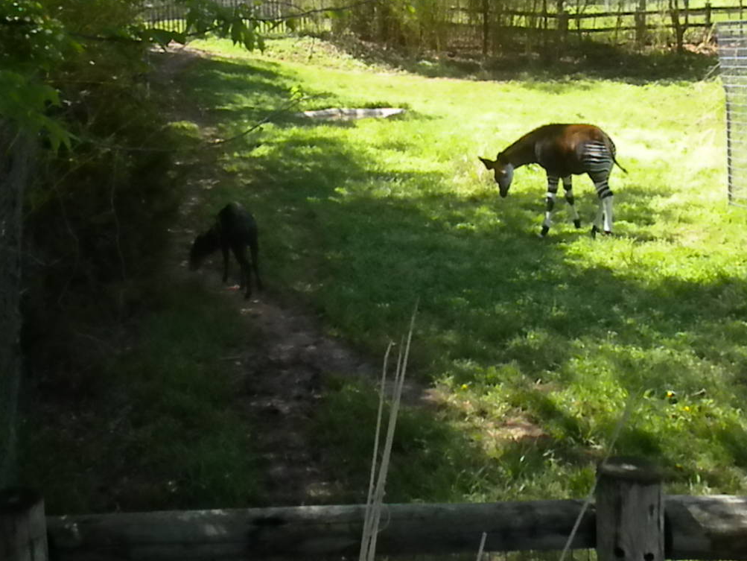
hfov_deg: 32.6
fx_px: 1274
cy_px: 162
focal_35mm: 59
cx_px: 436
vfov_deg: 24.6
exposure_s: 1/162
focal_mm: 6.6
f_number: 10
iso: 640
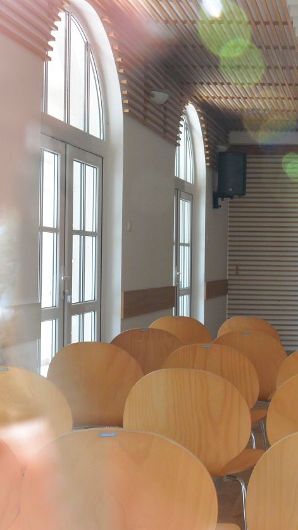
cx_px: 357
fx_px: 787
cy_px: 265
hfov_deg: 20.1
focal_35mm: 56
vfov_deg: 37.2
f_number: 4
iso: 360
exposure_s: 1/125
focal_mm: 13.1
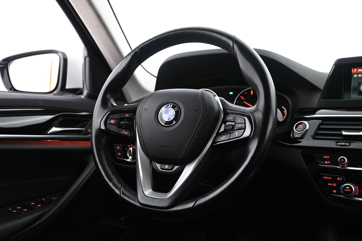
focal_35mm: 34
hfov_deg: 56.1
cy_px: 120
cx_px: 181
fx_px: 339
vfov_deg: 39.1
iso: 2500
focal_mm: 22.5
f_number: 4
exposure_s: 1/25
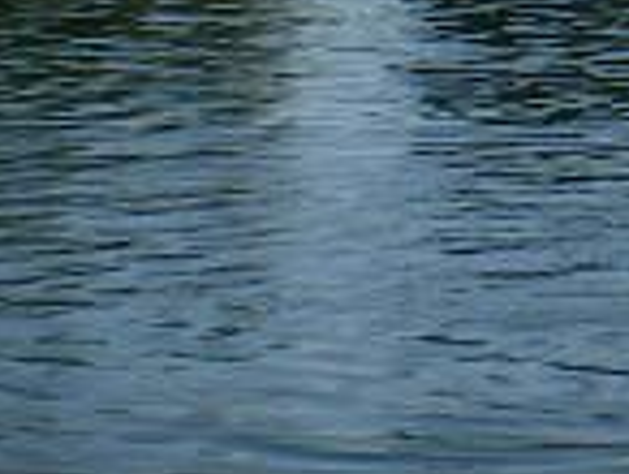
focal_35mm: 187
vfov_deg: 7.8
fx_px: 3404
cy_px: -211
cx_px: 1060
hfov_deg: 10.1
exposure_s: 1/640
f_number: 4.6
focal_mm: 6.3
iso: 64
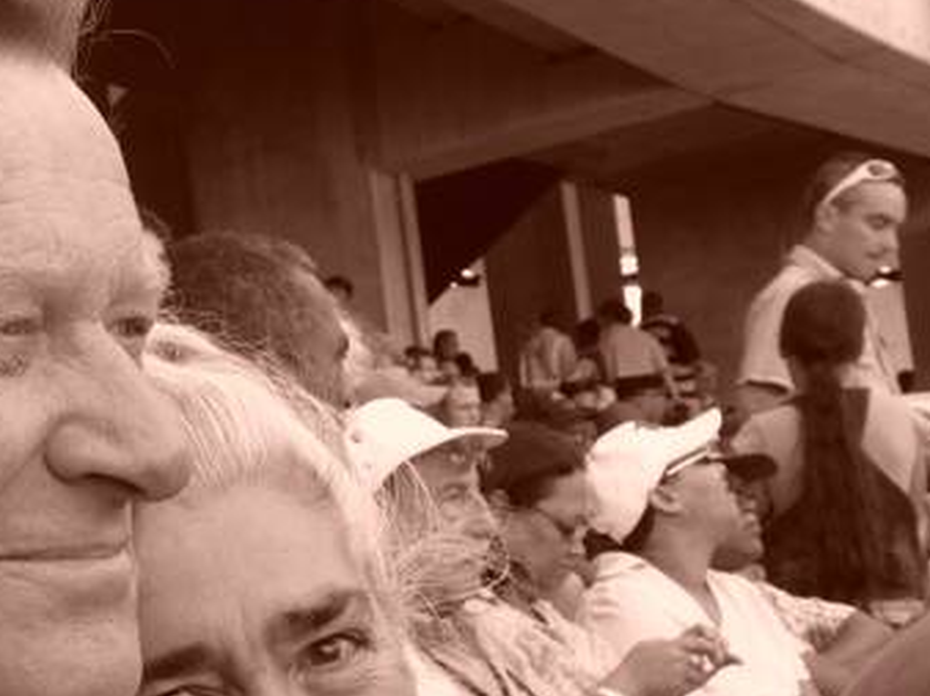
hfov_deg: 18.9
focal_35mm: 103
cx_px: 146
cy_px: 534
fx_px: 2765
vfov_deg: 14.3
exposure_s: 1/60
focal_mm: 9.8
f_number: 4.4
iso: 100
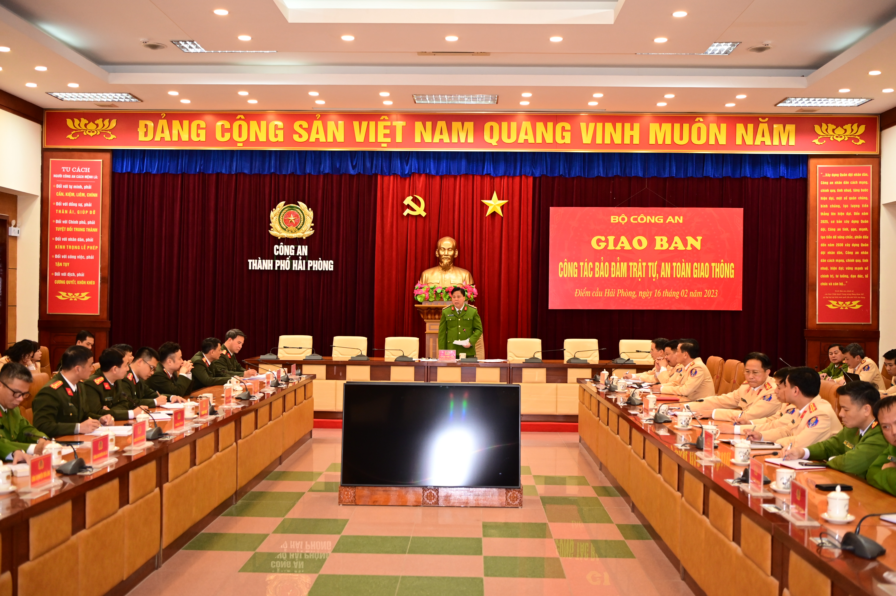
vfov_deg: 33.4
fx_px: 995
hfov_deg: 48.5
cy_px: 298
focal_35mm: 40
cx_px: 448
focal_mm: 40
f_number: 2.8
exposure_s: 1/200
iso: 2000
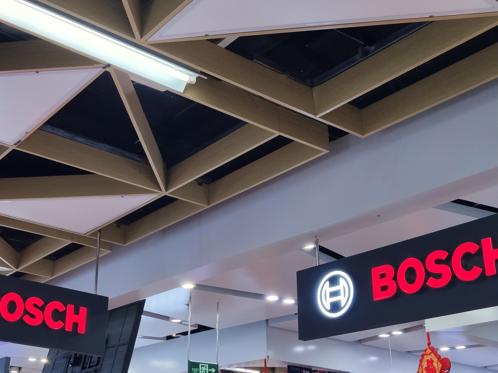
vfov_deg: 30.2
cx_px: 163
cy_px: 204
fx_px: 691
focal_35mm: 48
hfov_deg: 39.2
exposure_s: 1/100
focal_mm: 4.75
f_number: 1.75
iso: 126
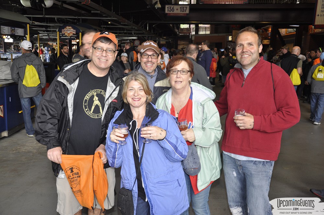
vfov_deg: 34.1
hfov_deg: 49.6
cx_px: 162
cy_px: 108
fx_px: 351
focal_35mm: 39
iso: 400
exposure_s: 1/60
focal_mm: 26
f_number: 5
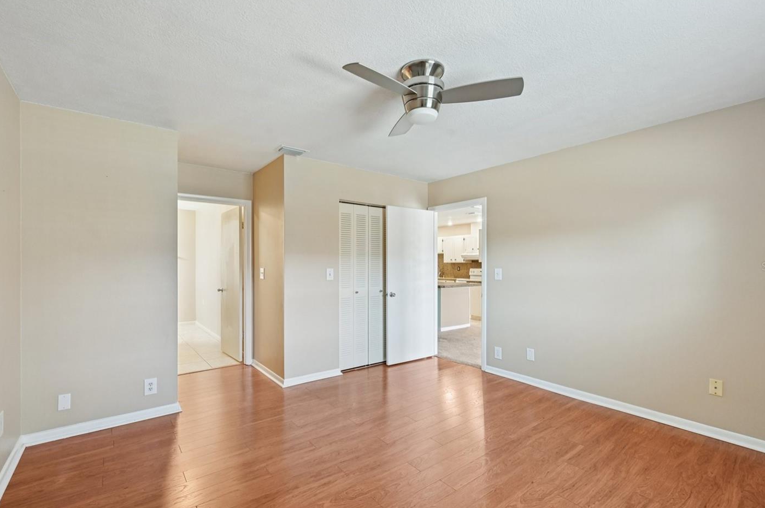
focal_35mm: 16
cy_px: 266
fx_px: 340
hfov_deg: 96.8
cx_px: 373
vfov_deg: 73.6
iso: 400
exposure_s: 1/4
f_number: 8
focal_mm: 14
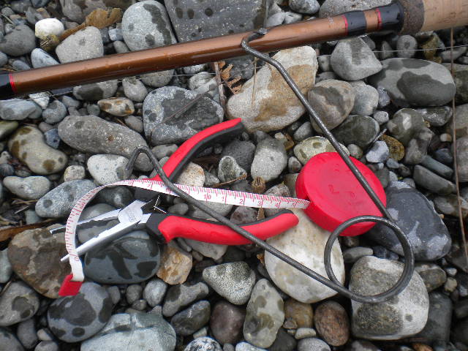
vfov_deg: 40.7
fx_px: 473
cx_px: 234
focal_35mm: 35
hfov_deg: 52.6
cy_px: 176
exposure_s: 1/155
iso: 80
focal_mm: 6.3
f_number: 4.6
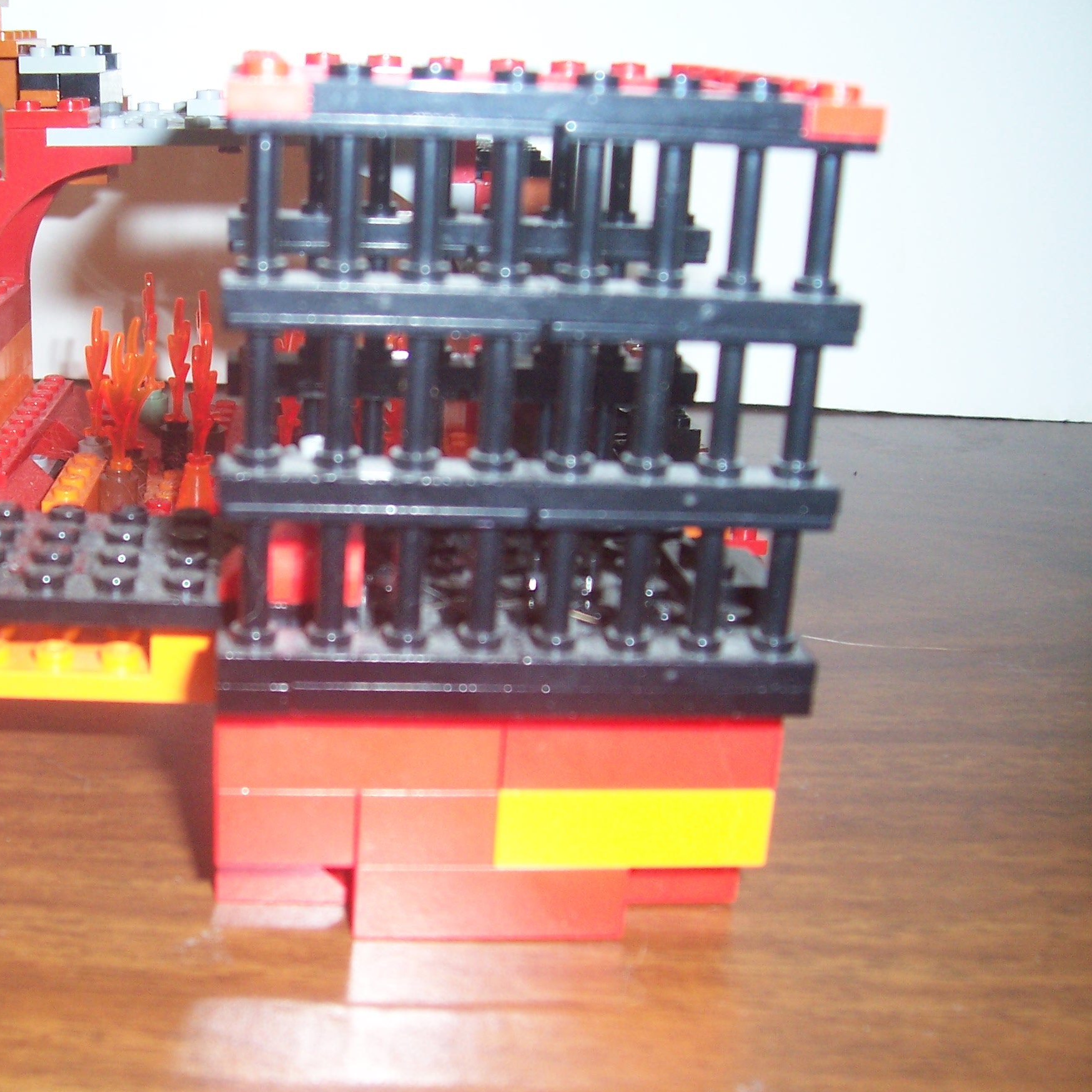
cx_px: 307
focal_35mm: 44
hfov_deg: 37.6
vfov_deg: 38.3
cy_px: 518
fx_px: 1570
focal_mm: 5.6
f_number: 2.7
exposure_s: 1/60
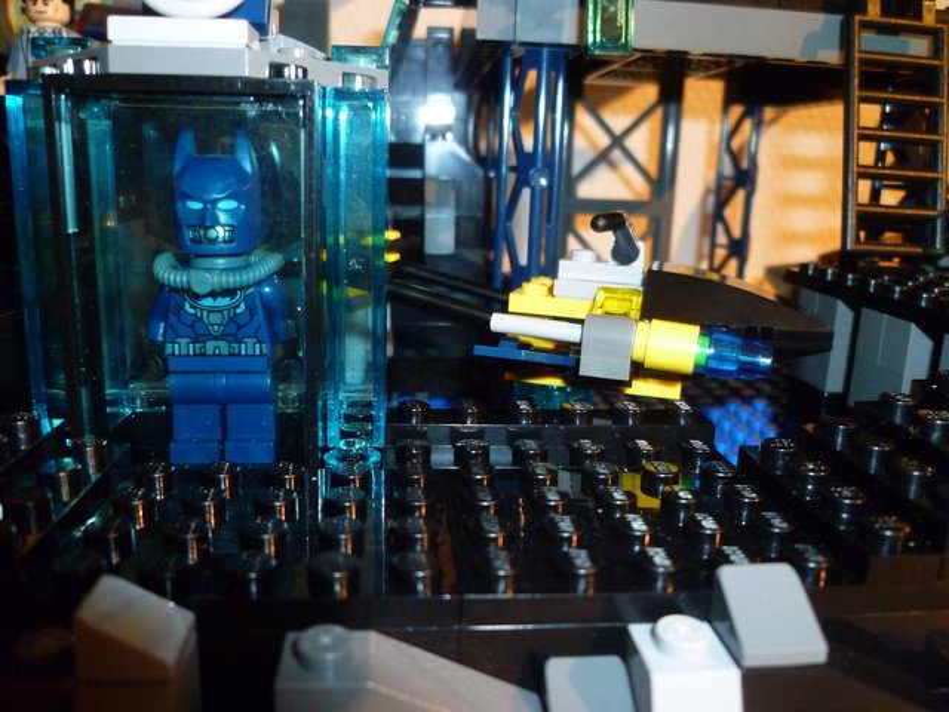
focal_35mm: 28
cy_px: 356
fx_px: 768
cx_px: 474
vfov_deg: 49.7
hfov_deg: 63.4
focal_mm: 5
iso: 400
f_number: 2.8
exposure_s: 1/30
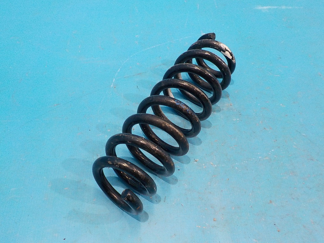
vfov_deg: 46.8
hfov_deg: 60.0
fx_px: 281
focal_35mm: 30
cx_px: 162
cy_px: 122
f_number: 3.3
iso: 250
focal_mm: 4.1
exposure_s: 1/30
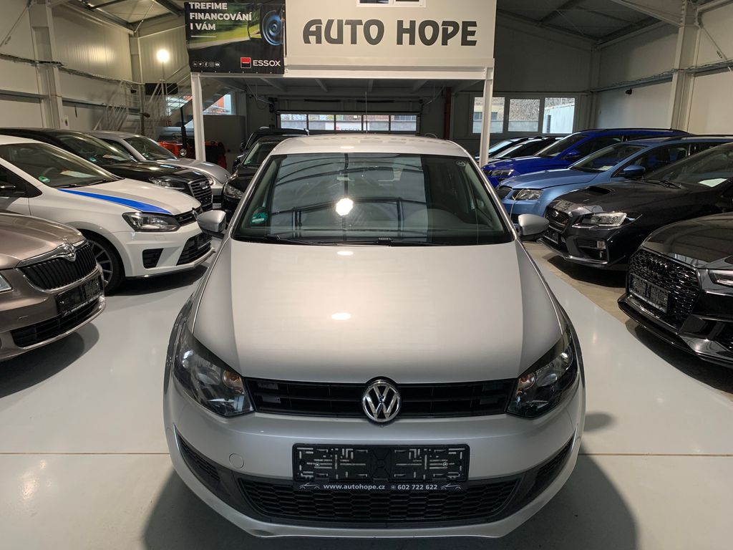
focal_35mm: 26
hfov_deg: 67.3
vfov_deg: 53.1
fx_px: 551
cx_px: 366
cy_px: 275
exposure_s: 1/60
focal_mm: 4.25
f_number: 1.8
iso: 100
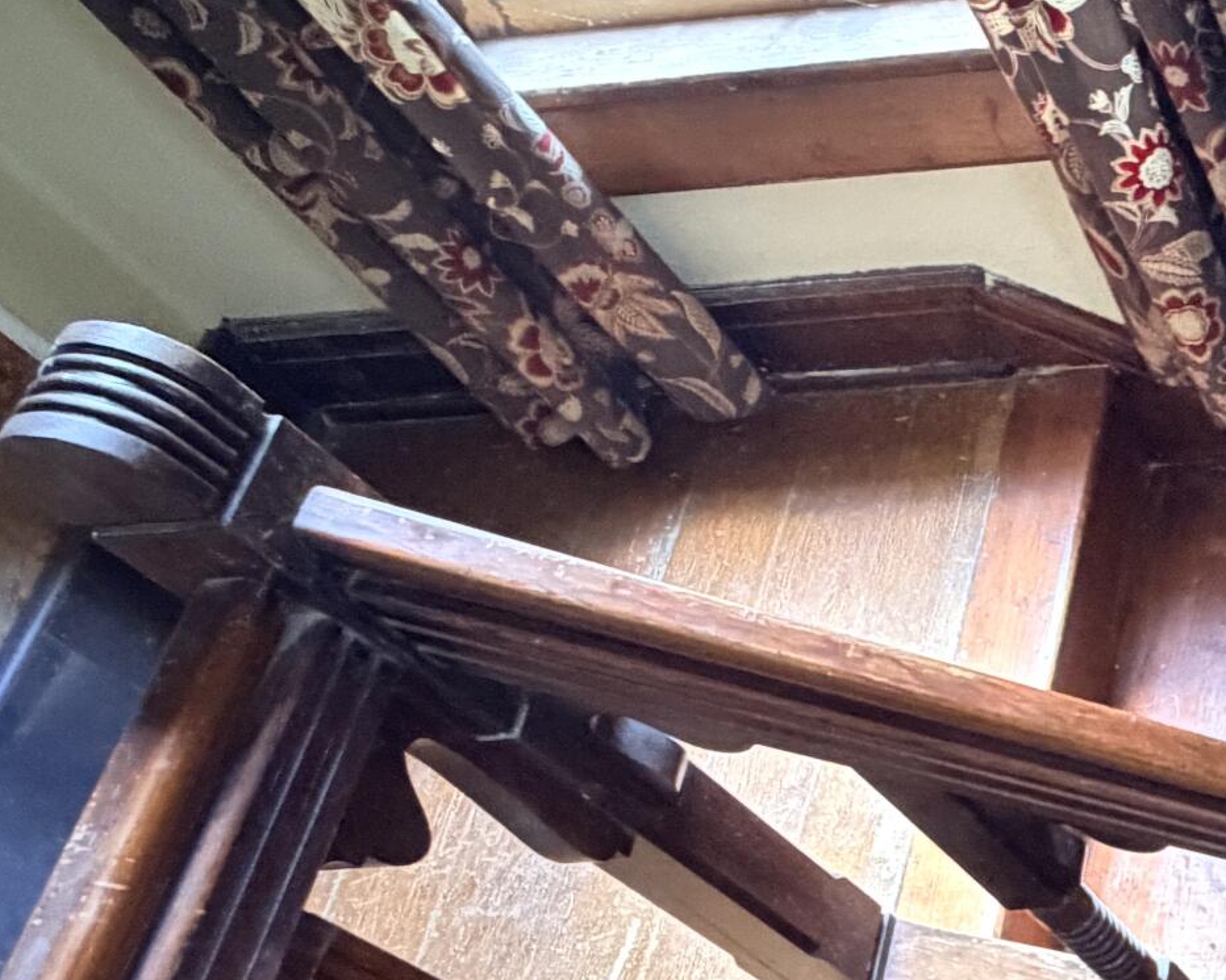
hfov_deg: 30.1
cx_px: 1711
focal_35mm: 44
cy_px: 976
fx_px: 1596
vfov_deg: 31.6
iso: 1250
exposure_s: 1/40
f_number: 2.2
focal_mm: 2.22
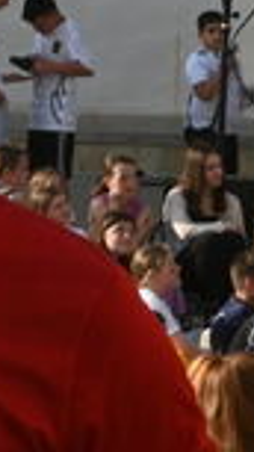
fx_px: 3283
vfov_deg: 7.8
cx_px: -103
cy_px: 620
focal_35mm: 274
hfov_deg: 4.4
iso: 800
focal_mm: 50
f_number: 20
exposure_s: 1/160
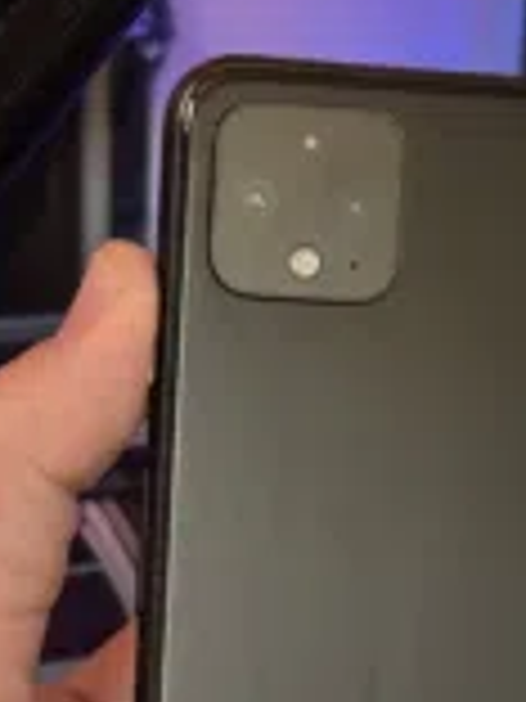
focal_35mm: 123
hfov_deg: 12.0
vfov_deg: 15.9
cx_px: 288
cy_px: 540
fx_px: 2492
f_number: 1.78
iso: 500
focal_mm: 6.76
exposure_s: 1/34
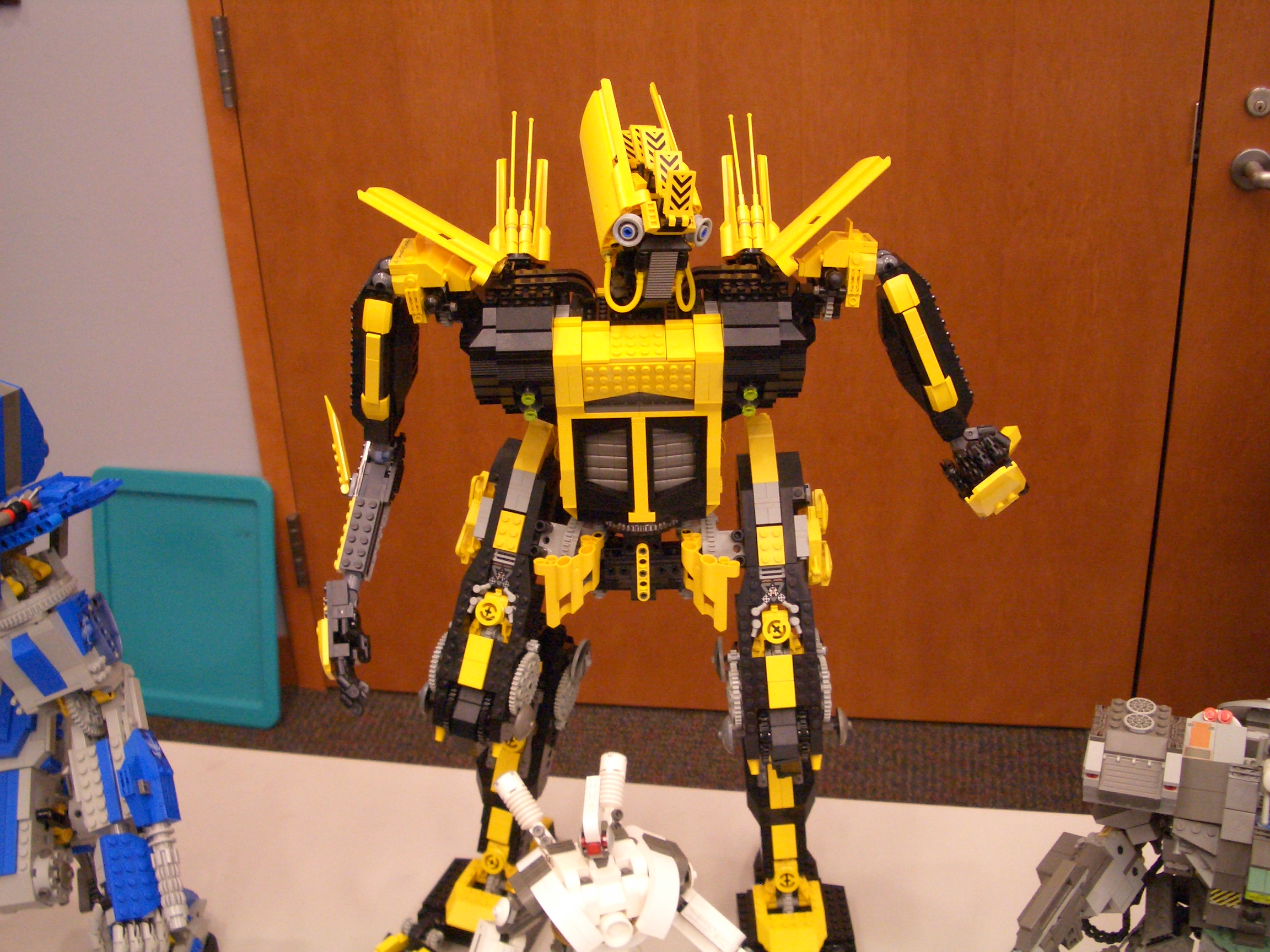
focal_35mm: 41
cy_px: 476
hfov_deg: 45.8
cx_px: 635
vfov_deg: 35.1
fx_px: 1504
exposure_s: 1/30
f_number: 2.8
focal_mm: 6.8
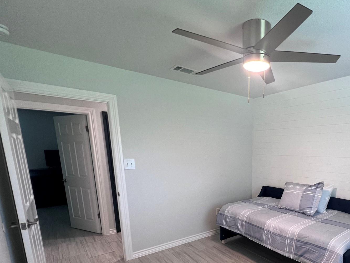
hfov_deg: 77.6
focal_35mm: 20
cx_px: 248
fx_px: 202
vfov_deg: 62.9
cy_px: 191
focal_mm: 1.57
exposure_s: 1/60
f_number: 1.8
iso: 125
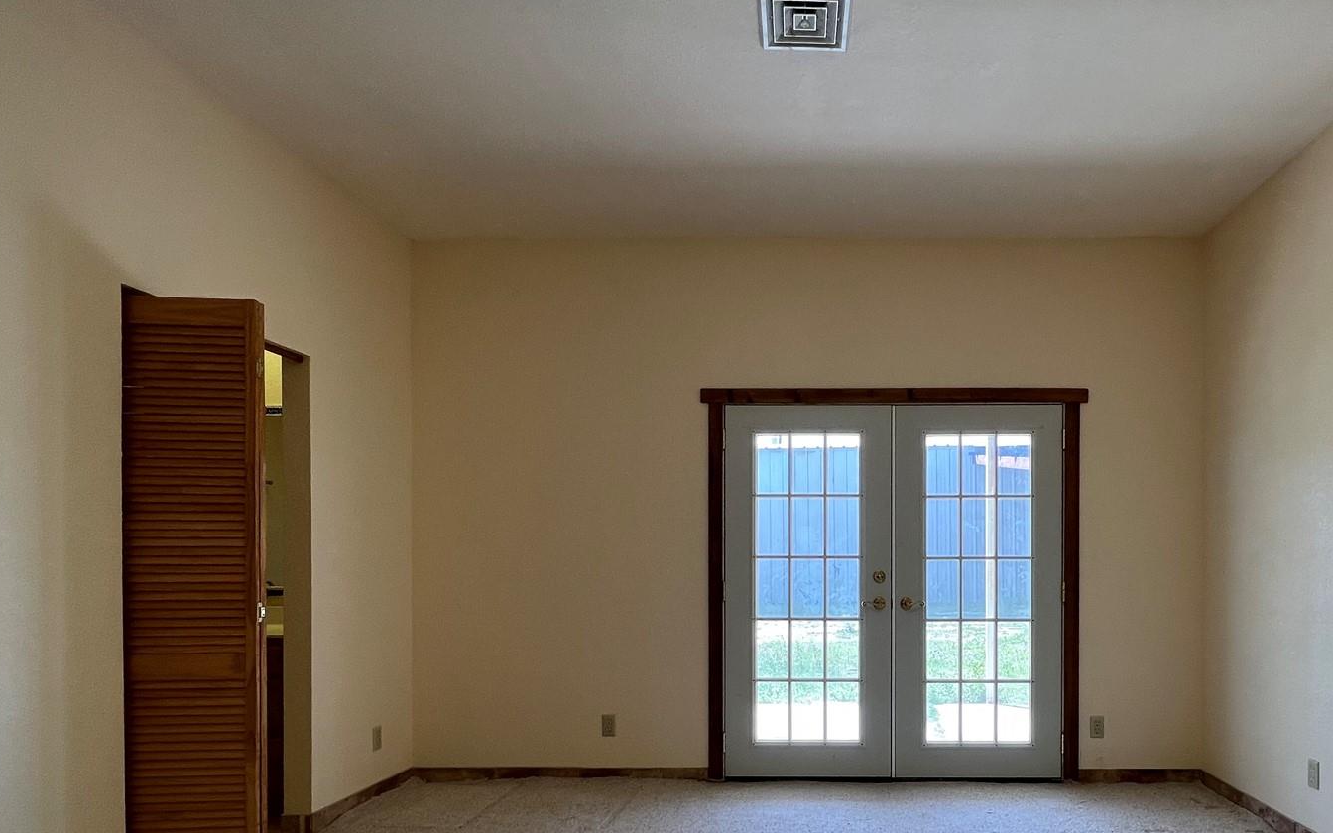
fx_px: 763
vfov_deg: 55.9
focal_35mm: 21
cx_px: 826
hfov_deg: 80.9
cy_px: 563
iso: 40
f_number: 1.8
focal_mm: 1.57
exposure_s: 1/122
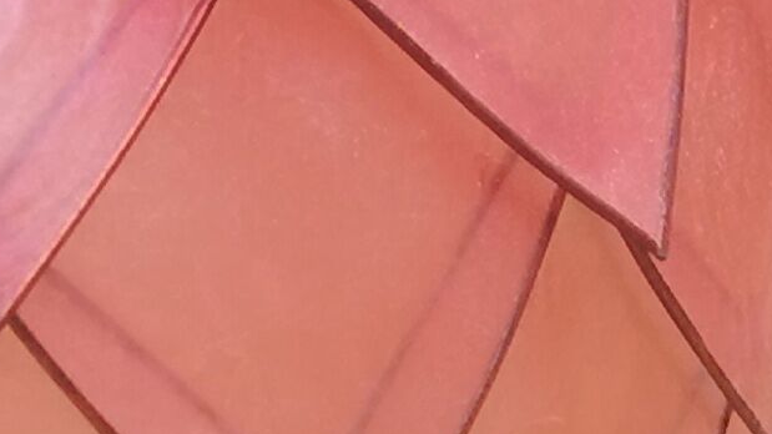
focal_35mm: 257
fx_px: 5260
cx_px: -459
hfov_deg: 8.2
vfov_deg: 4.7
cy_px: 60
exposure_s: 1/362
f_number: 1.8
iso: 50
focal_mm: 5.58
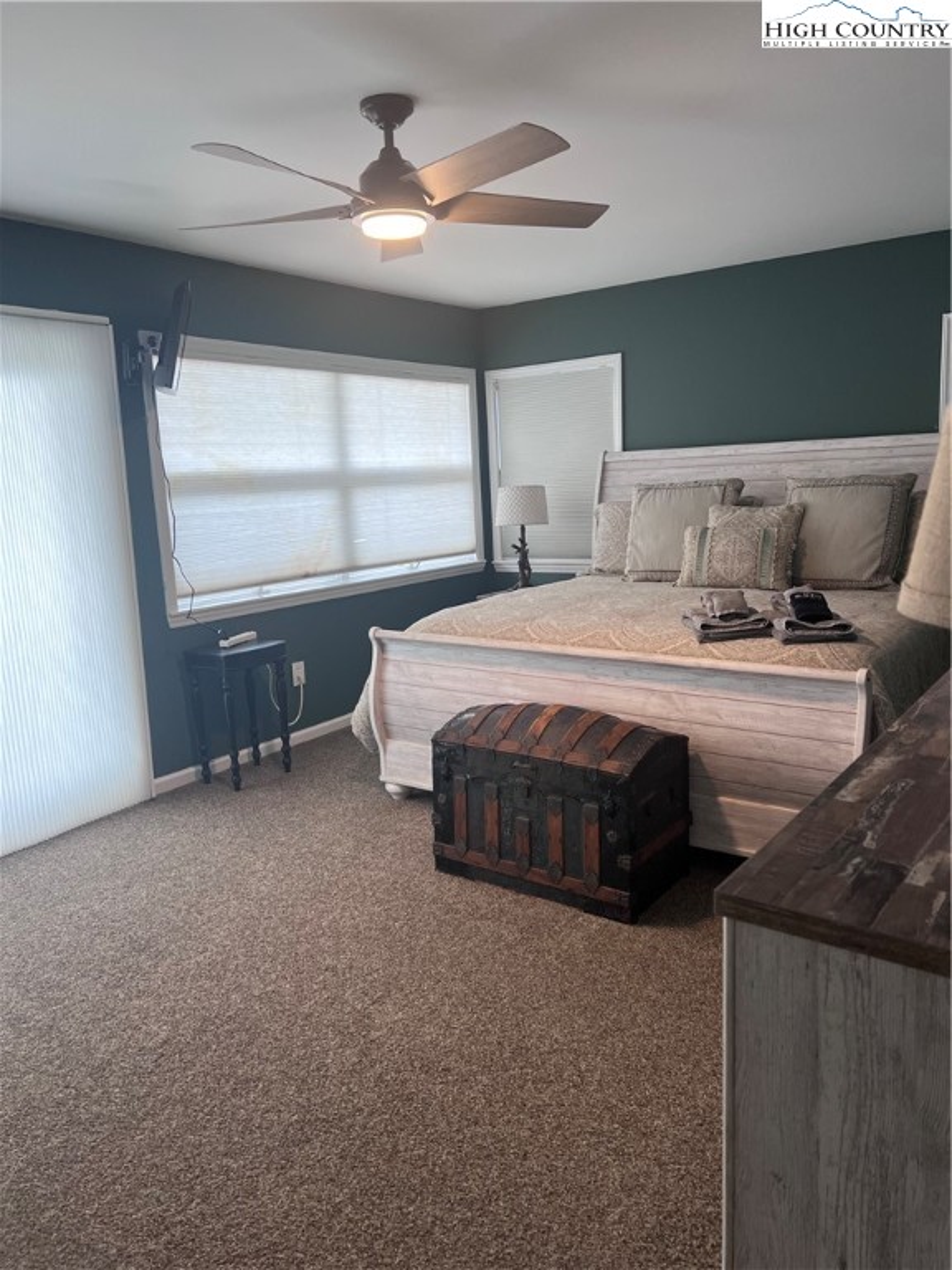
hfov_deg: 53.1
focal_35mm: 26
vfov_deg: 67.3
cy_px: 635
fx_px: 953
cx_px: 476
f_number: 1.5
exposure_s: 1/60
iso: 80
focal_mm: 5.7
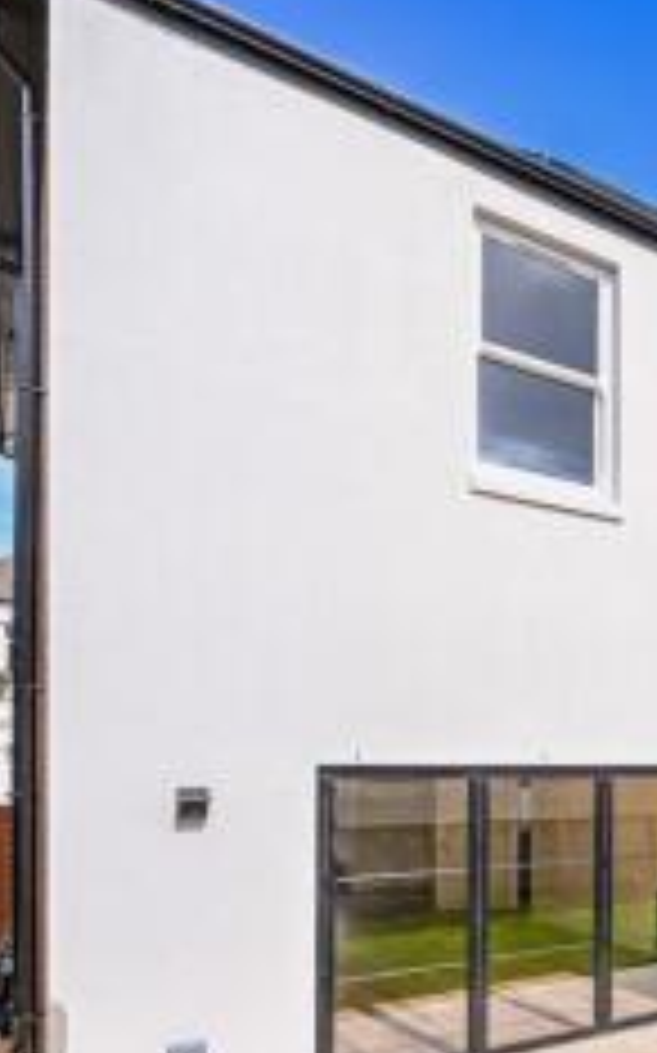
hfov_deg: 34.2
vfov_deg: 63.9
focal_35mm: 29
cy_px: 646
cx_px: 796
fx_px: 832
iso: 100
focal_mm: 14
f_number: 8
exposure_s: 1/160
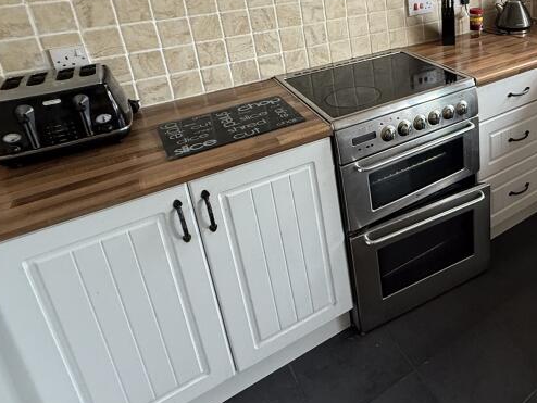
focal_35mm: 29
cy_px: 70
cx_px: 478
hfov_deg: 54.2
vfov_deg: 45.3
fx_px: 450
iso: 200
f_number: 2.2
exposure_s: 1/99
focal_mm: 2.22
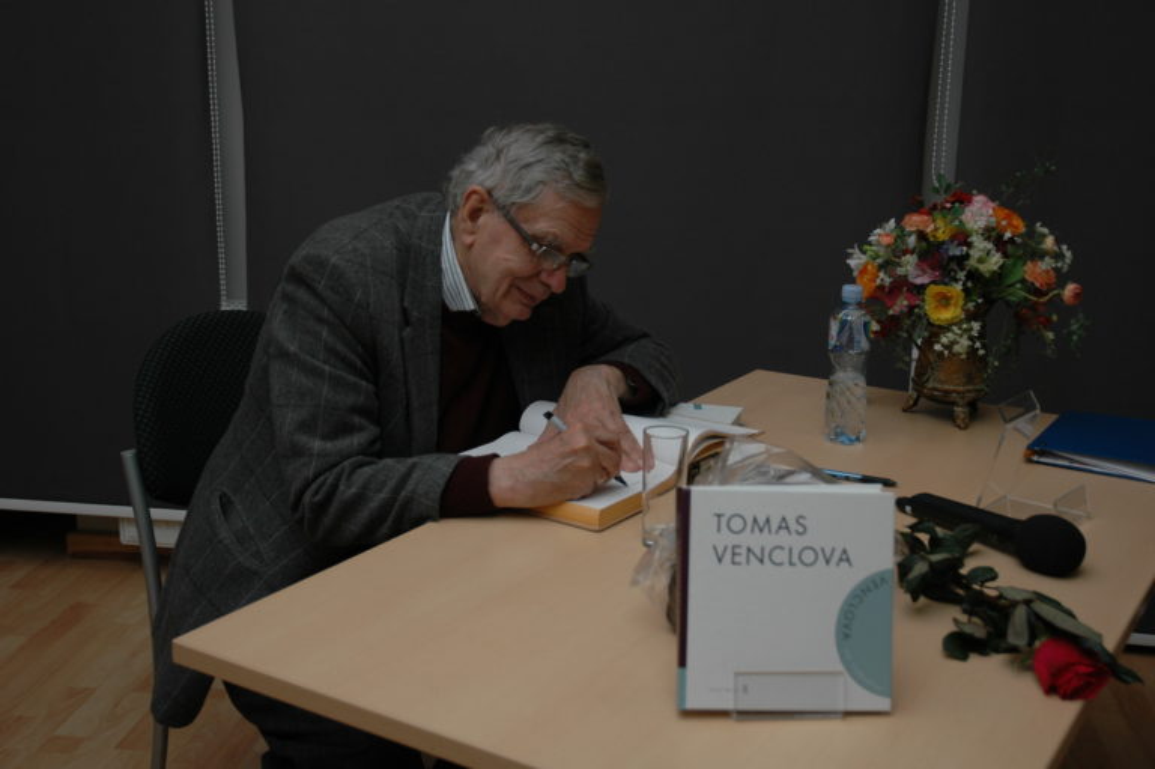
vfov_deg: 30.8
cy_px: 384
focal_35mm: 44
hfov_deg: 45.0
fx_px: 1395
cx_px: 578
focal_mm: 29
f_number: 4
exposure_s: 1/60
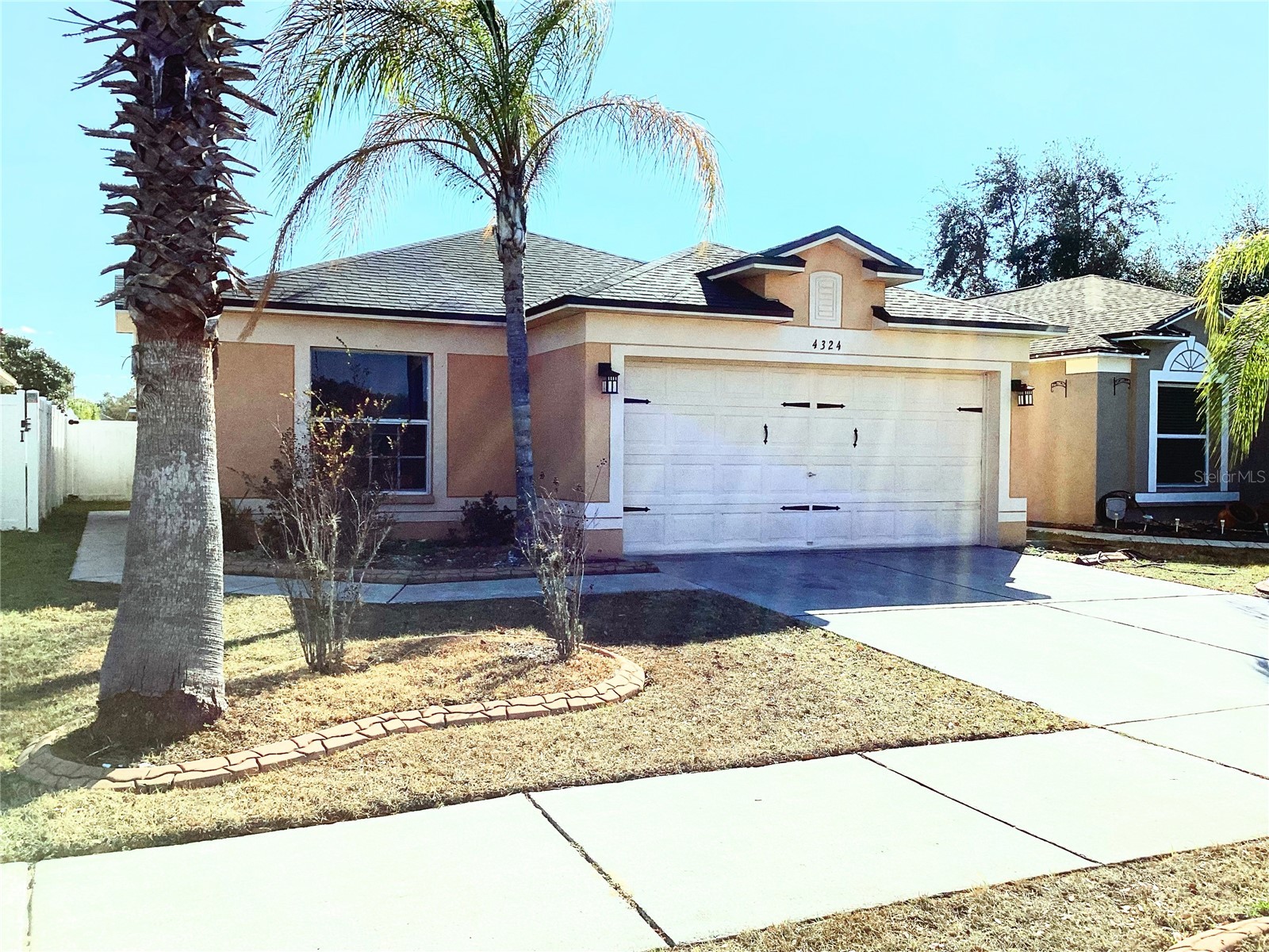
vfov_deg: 45.4
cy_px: 476
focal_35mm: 31
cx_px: 634
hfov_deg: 58.4
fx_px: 1136
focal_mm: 3.3
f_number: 2.4
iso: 25
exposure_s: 1/1852
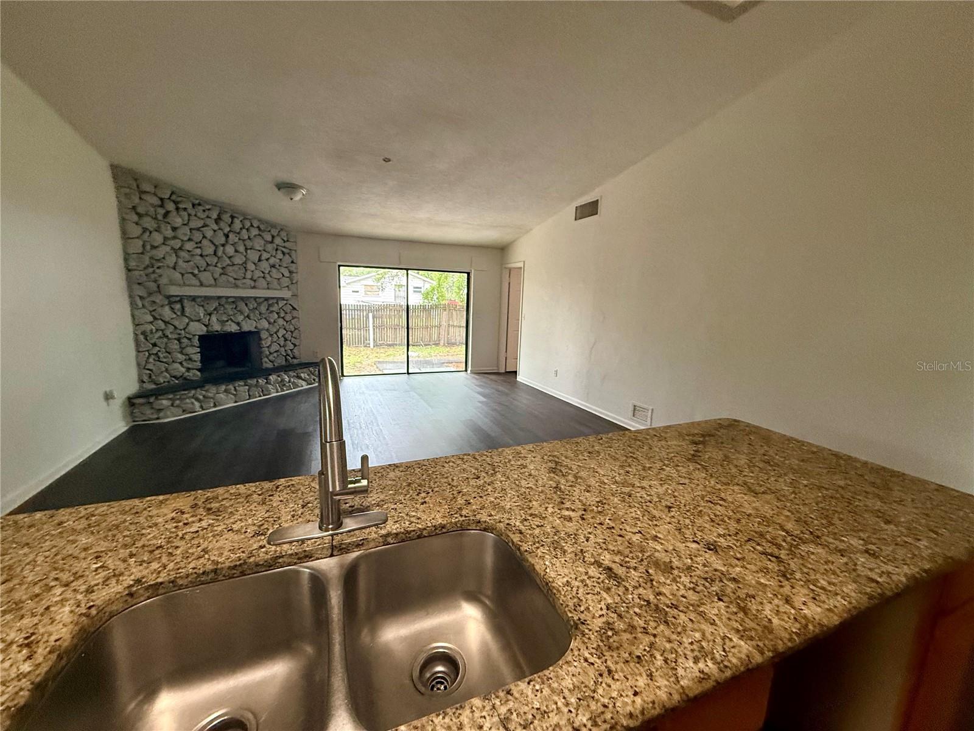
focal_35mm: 14
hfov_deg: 102.1
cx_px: 487
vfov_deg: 85.7
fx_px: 394
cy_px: 366
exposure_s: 1/120
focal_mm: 2.22
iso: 250
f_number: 2.2
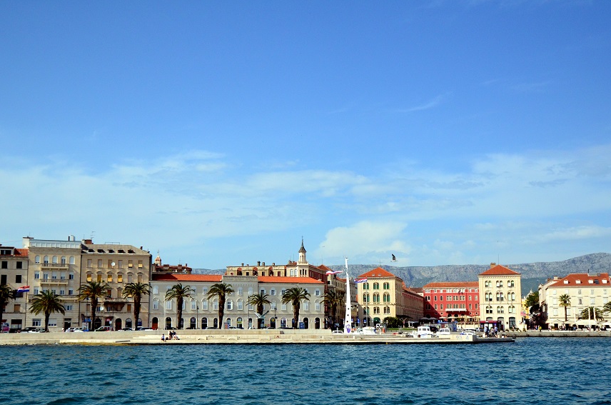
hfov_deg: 46.5
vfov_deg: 31.7
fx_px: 711
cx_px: 299
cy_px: 235
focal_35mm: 42
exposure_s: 1/8000
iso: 800
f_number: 4.5
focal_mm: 24
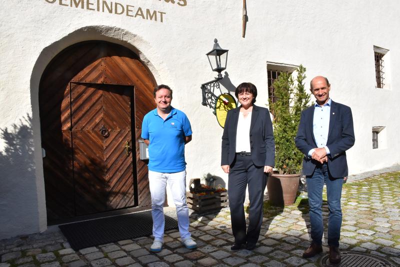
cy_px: 134
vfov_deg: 48.0
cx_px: 200
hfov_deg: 67.4
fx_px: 300
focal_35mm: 27
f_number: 22
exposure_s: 1/250
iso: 800
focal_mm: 18
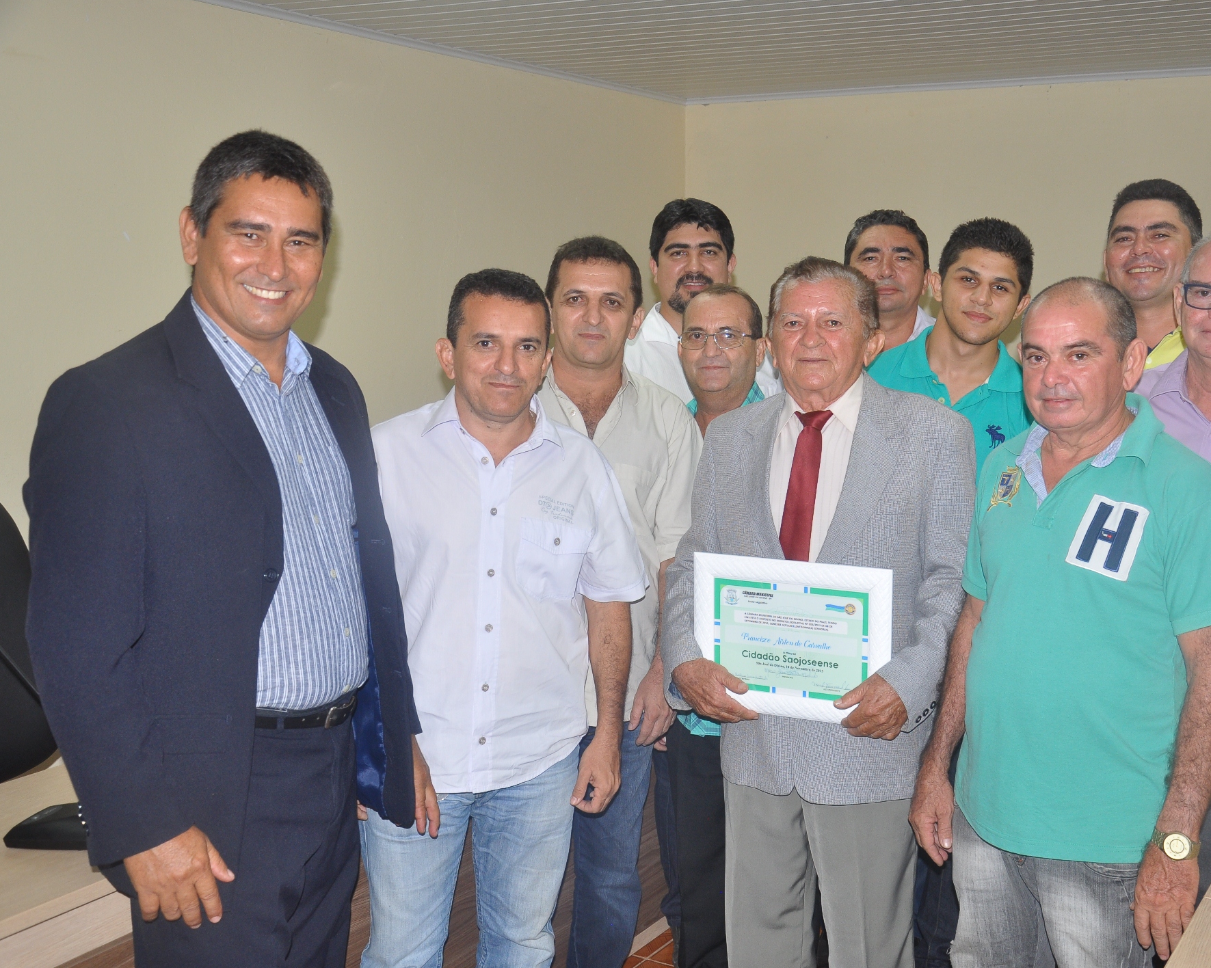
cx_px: 717
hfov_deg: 43.1
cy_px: 485
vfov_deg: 35.2
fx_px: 1525
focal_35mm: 43
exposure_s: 1/80
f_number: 5.6
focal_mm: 25
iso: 400
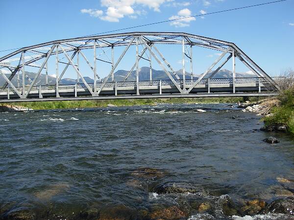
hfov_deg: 49.0
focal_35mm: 38
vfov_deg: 37.7
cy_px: 110
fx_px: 323
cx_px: 147
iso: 79
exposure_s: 1/912
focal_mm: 6.3
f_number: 2.9
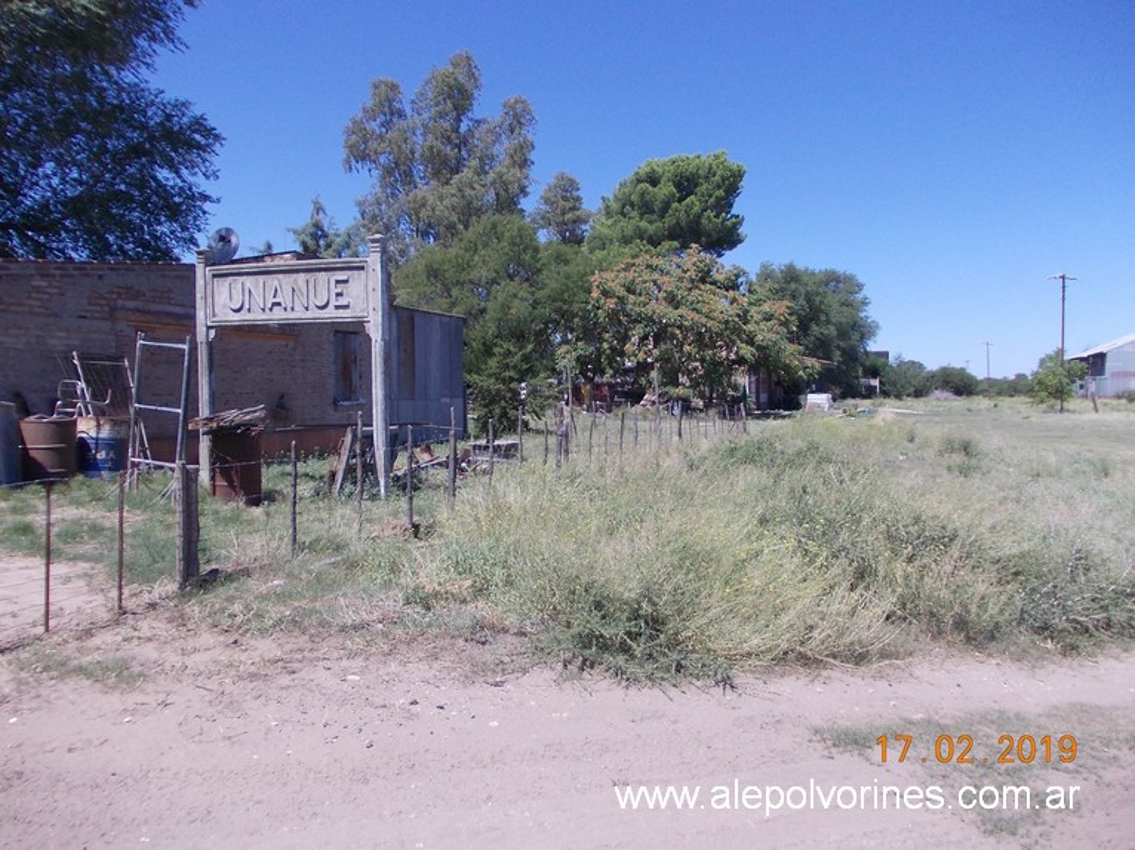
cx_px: 568
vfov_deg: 49.7
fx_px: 918
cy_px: 425
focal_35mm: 28
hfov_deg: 63.5
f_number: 5.4
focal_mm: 4
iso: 80
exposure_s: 1/320
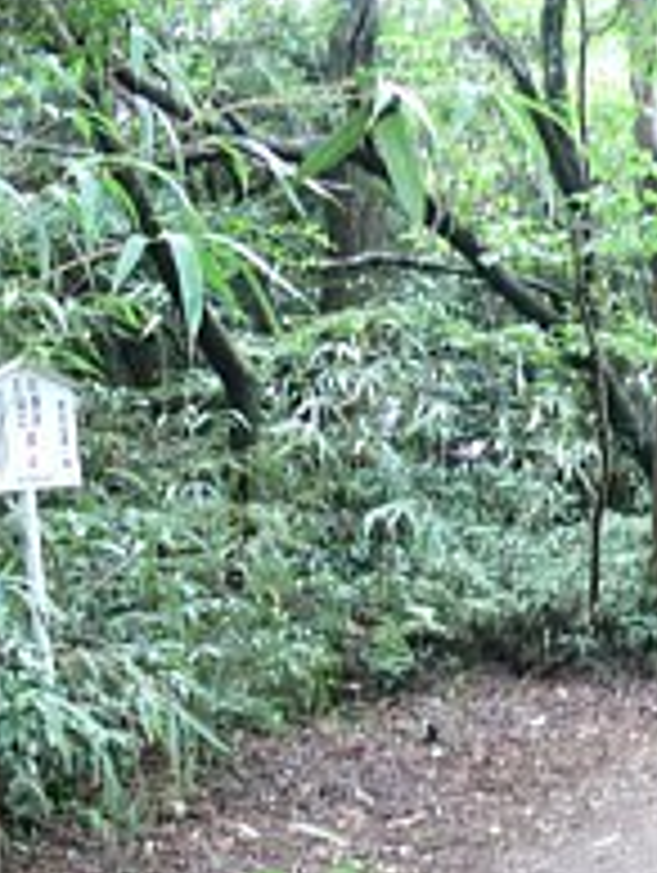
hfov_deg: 19.8
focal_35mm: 72
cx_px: 680
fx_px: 1818
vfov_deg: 26.9
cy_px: 567
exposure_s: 1/15
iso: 200
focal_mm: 7.4
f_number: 2.8
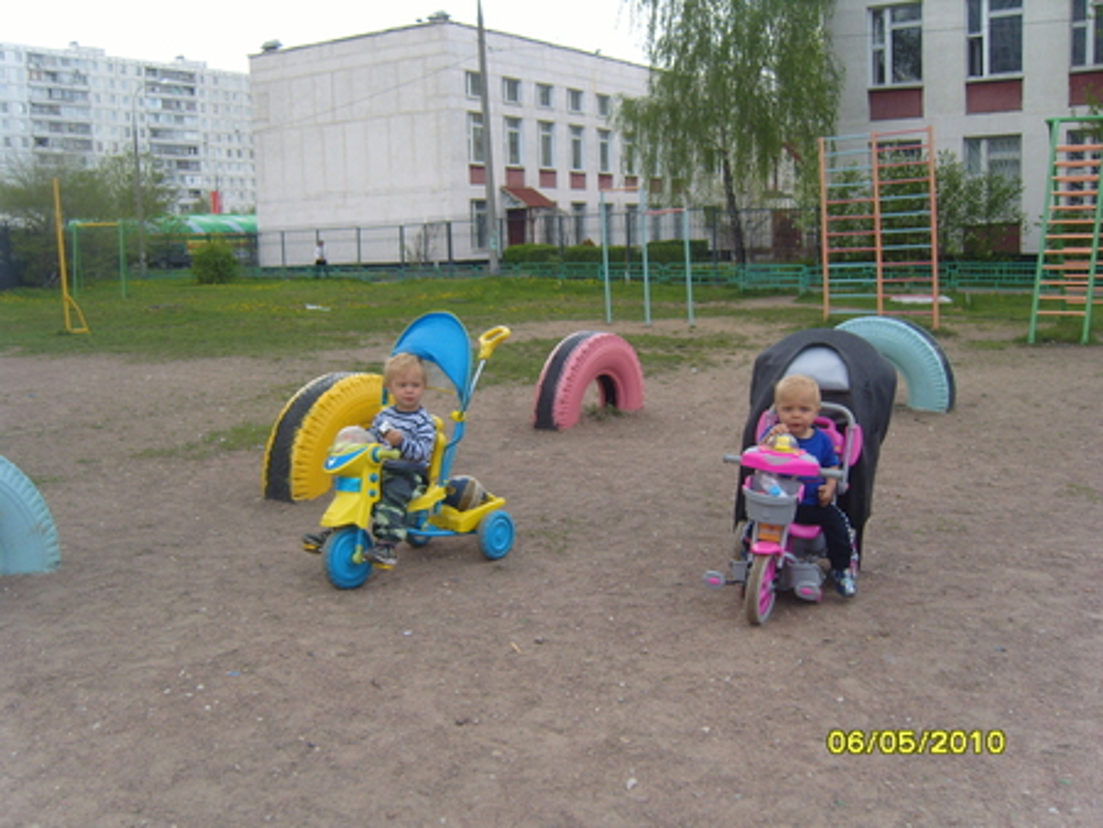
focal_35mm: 35
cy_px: 414
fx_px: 1116
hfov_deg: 52.6
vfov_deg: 40.7
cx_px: 552
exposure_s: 1/350
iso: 80
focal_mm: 7.4
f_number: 2.8
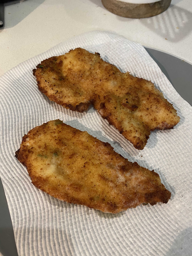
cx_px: 96
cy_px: 128
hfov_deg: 53.1
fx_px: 192
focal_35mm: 26
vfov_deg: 67.3
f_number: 1.8
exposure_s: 1/50
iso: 250
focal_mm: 4.25
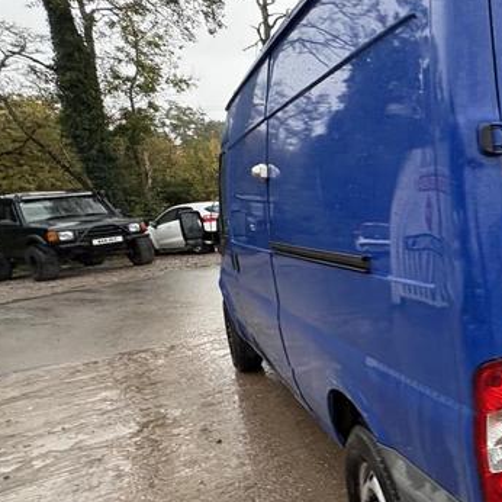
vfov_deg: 51.1
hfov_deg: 38.6
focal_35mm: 32
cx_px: 593
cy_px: 247
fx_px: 525
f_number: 2.2
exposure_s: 1/89
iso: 250
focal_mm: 2.22
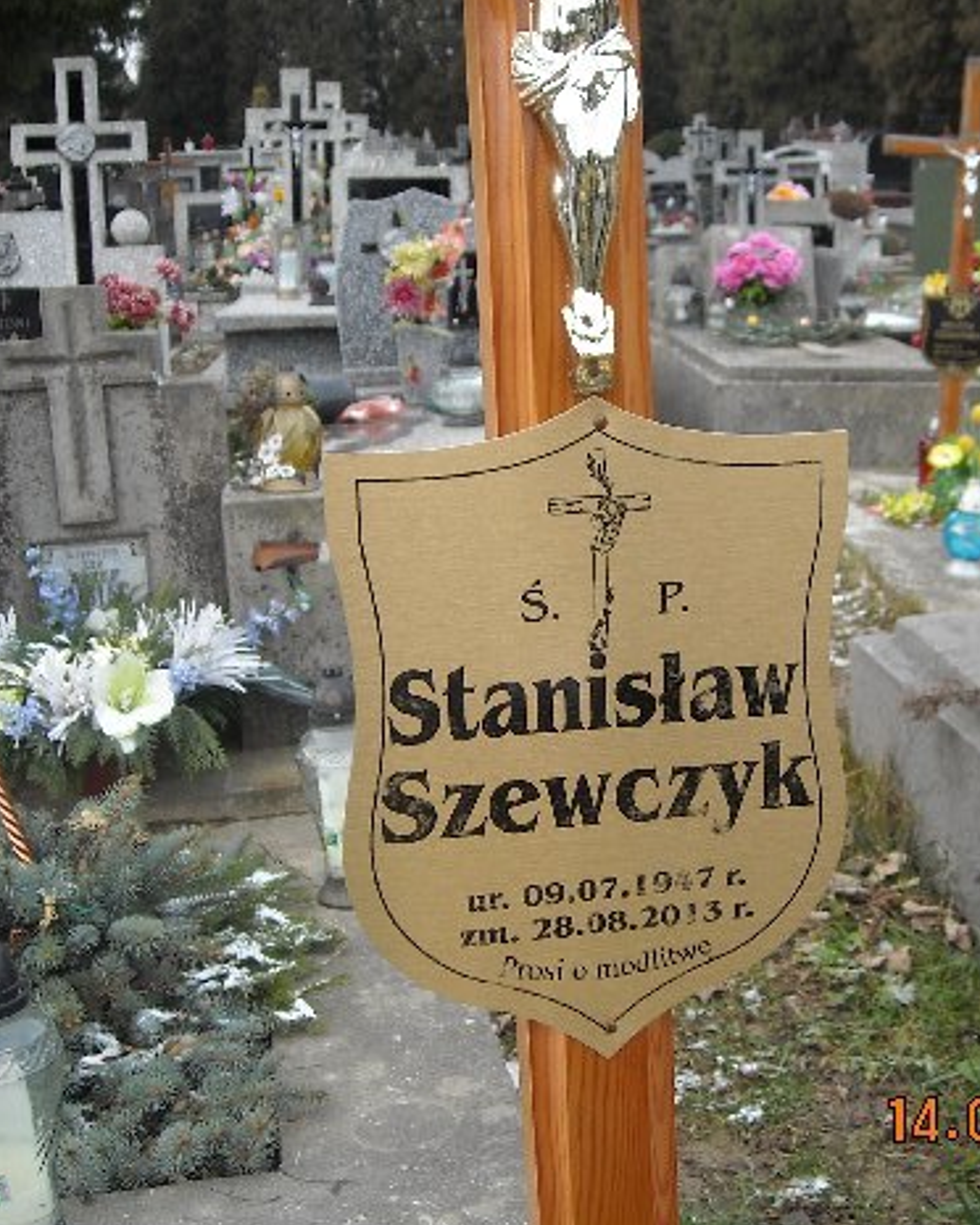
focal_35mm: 47
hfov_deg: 32.0
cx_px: 558
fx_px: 1704
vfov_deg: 39.5
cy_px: 622
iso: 64
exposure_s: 1/148
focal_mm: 5.7
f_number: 2.8
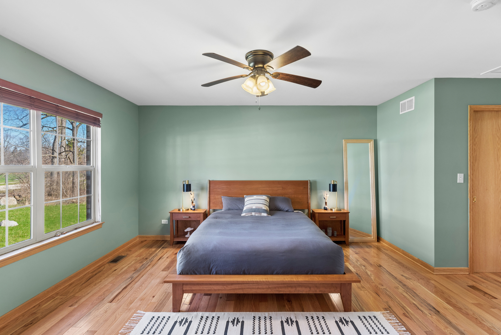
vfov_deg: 70.5
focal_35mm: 17
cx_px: 250
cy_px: 168
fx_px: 237
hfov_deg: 93.3
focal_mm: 17
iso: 200
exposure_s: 1/20
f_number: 8
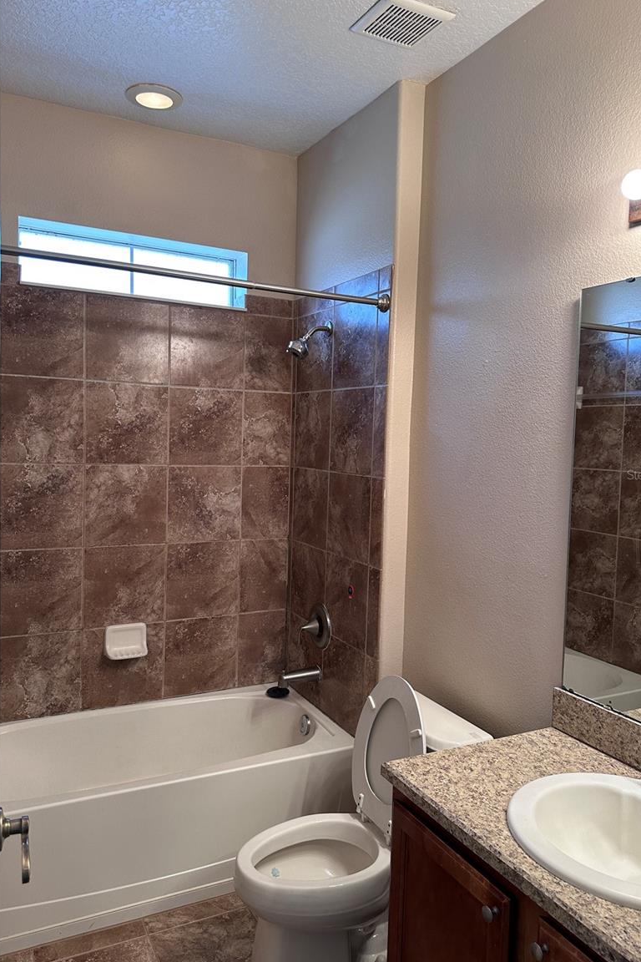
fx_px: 694
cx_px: 310
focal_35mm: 26
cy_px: 474
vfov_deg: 69.4
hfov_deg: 49.5
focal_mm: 6.86
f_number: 1.78
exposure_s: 1/120
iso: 160
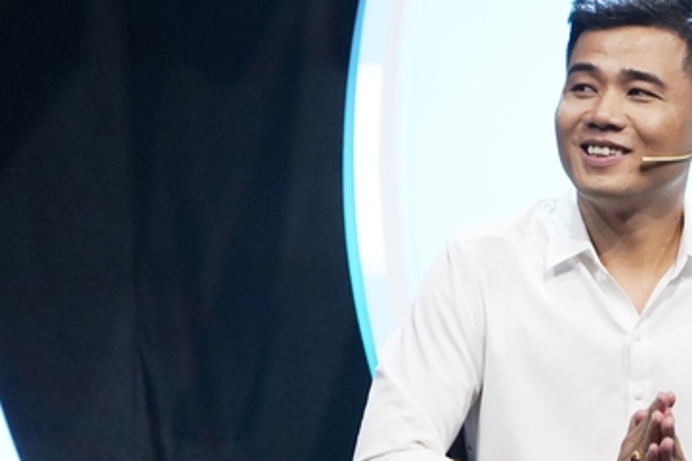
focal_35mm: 654
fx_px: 12565
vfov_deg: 2.1
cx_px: 595
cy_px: 317
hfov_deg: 3.2
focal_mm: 243
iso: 4000
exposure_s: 1/320
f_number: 6.3
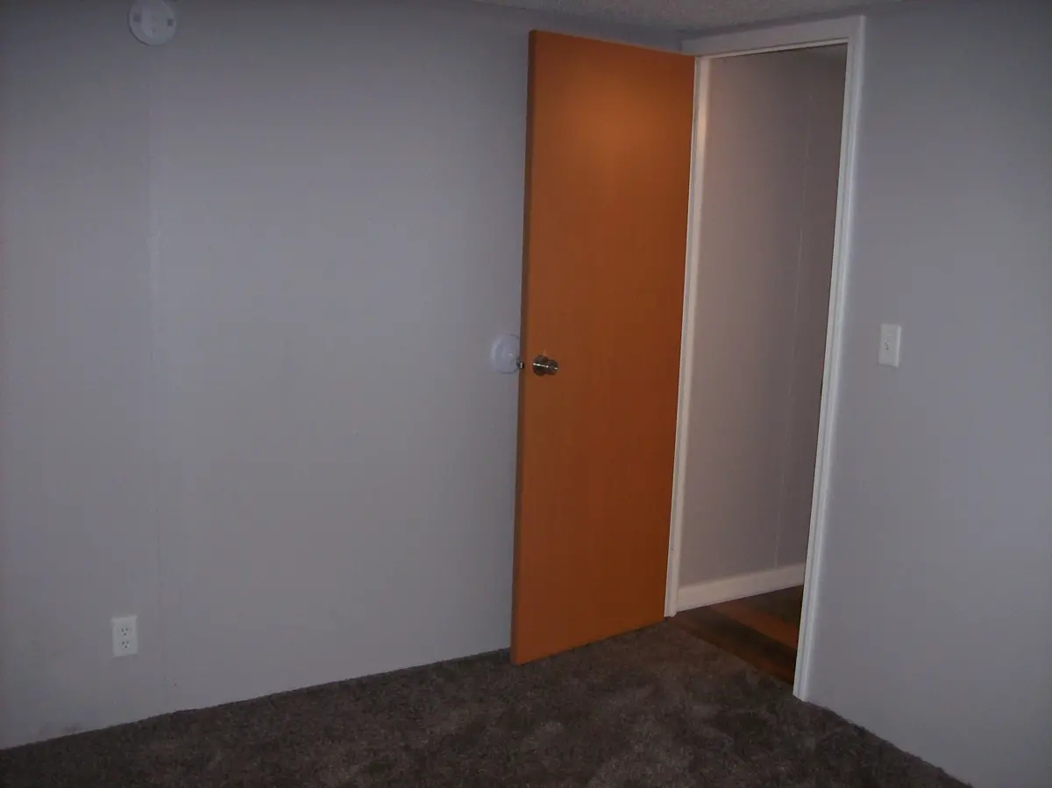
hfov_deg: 51.4
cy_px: 394
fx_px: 1094
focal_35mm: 36
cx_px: 526
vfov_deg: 39.6
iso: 80
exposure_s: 1/64
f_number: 2.7
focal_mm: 6
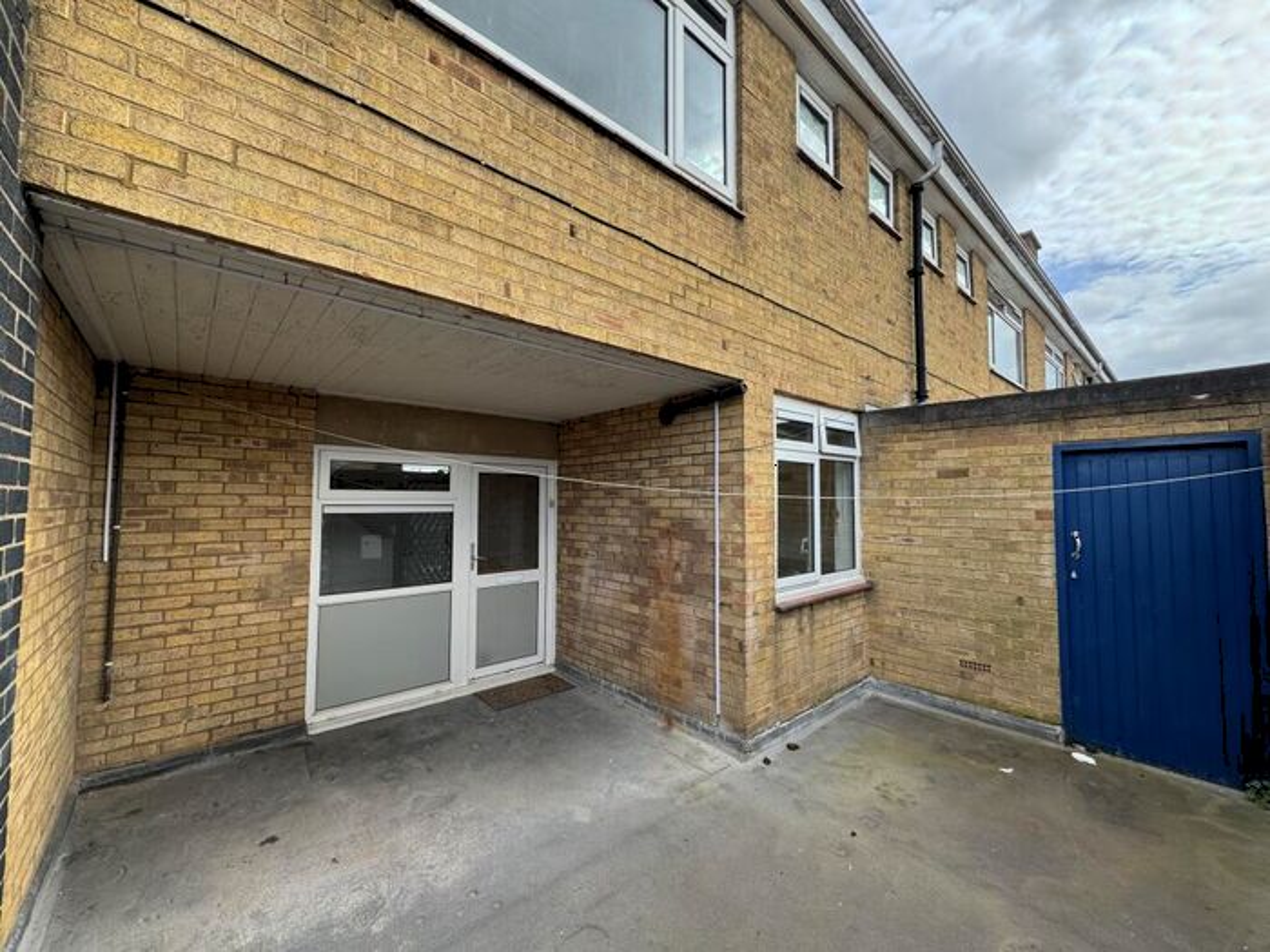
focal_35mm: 14
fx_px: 514
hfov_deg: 102.1
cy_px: 476
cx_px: 635
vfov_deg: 85.7
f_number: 2.2
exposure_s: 1/257
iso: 40
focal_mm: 2.22
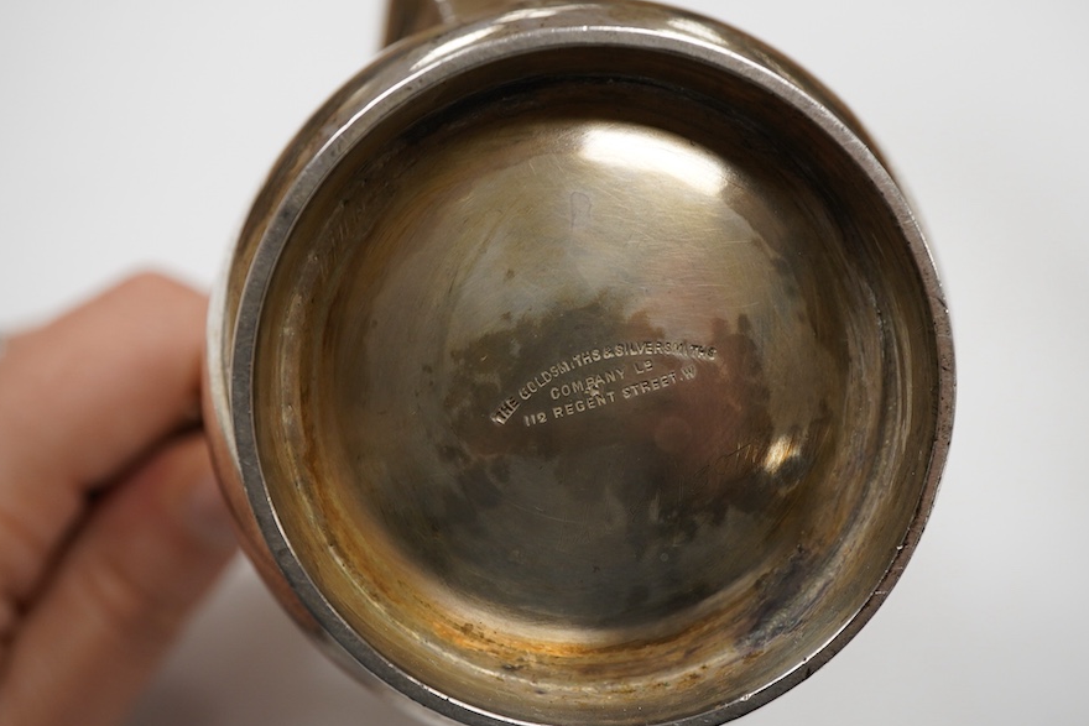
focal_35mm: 46
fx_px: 1392
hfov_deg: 42.7
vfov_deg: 29.3
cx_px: 548
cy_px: 361
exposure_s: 1/125
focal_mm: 30
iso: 800
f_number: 9
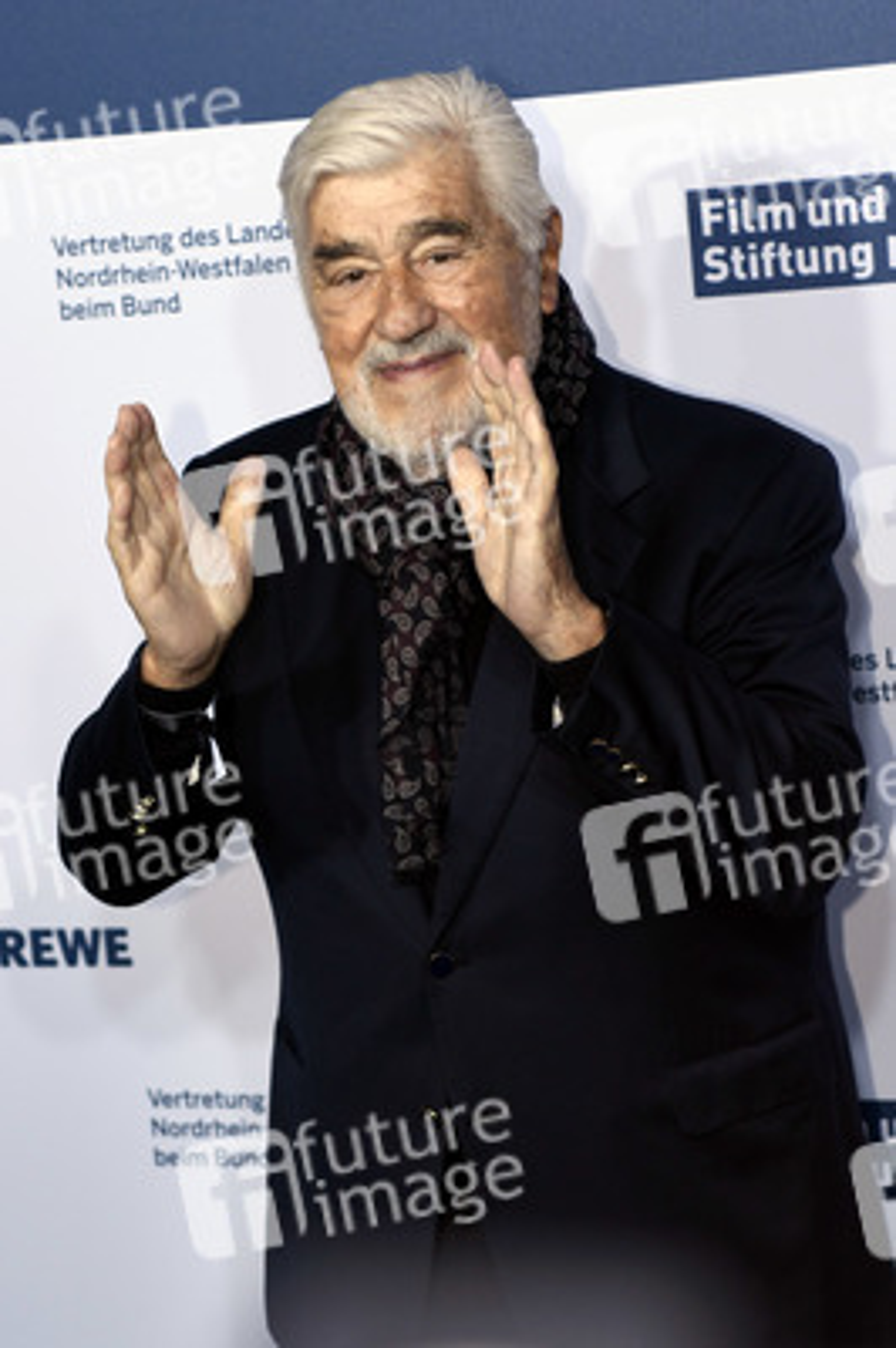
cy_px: 674
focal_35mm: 70
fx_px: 2618
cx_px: 448
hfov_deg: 19.4
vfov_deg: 28.9
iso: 800
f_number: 4
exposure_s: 1/400
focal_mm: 70
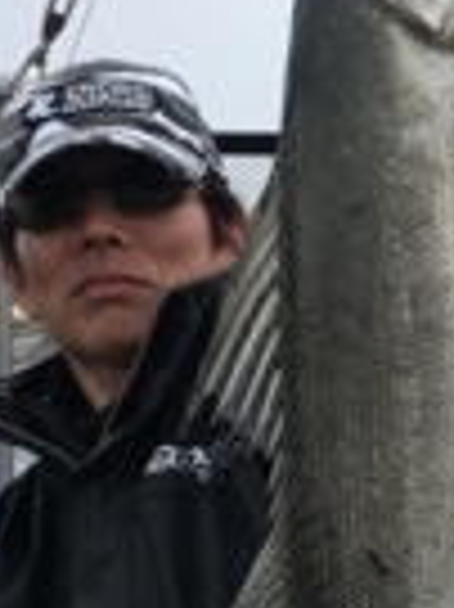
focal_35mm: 86
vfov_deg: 22.7
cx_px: 328
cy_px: 369
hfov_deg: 17.1
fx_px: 1506
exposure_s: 1/605
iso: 25
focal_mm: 4.15
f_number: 2.2
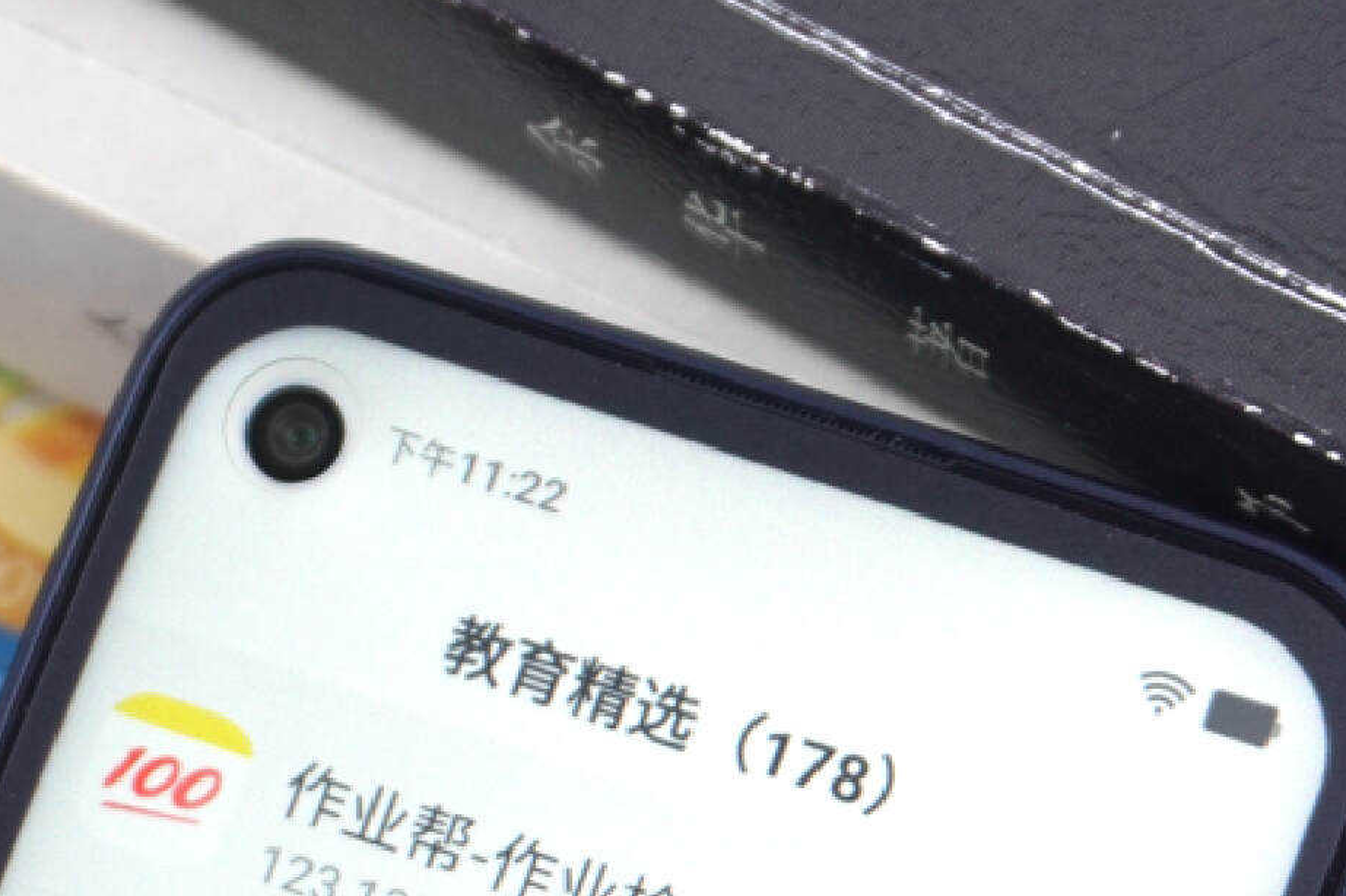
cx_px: 533
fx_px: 3737
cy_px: 814
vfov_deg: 13.5
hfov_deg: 20.4
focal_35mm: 100
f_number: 5
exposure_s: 1/60
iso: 400
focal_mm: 32
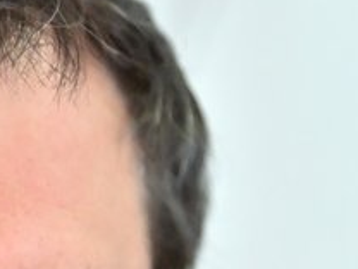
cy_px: 476
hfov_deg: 2.4
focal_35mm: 832
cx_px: -141
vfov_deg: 1.8
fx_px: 8605
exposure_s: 1/200
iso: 4000
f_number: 2.8
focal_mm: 150
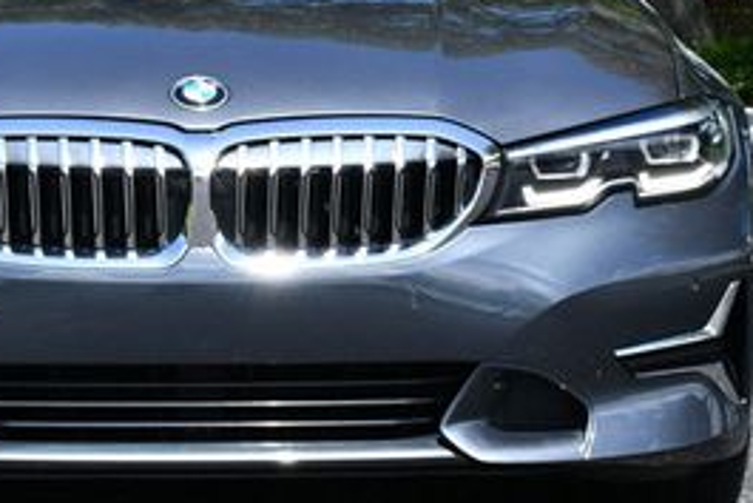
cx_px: 139
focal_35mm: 150
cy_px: 68
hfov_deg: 13.6
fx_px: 3139
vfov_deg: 9.1
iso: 140
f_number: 8
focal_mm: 31
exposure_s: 1/250
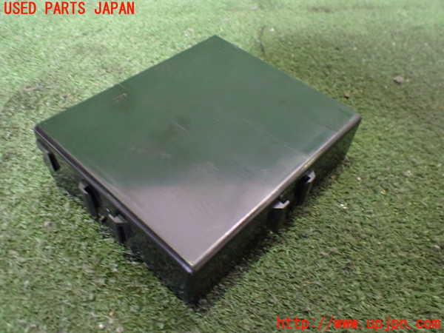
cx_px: 222
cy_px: 166
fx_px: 385
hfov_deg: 60.0
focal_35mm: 30
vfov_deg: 46.8
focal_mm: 5.4
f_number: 2.3
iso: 800
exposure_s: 1/30
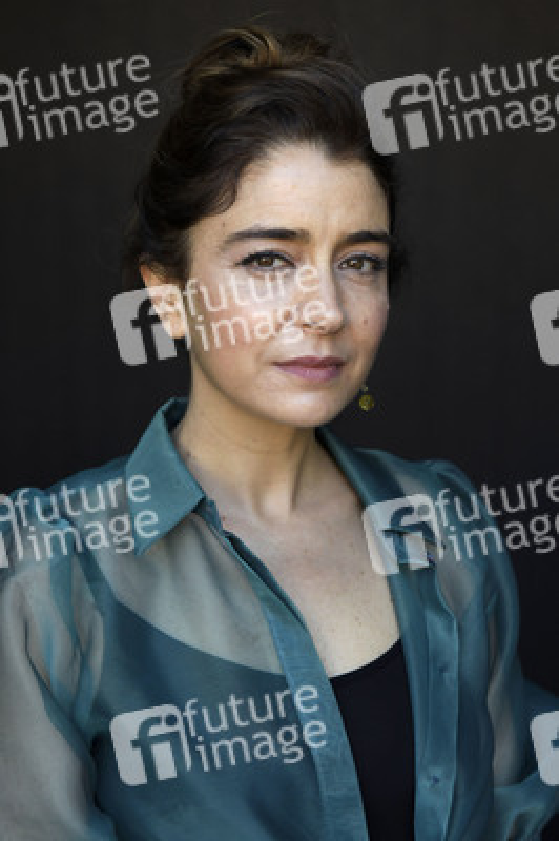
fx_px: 1330
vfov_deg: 35.1
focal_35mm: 57
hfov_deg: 23.7
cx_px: 280
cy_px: 420
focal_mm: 38
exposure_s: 1/800
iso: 800
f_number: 4
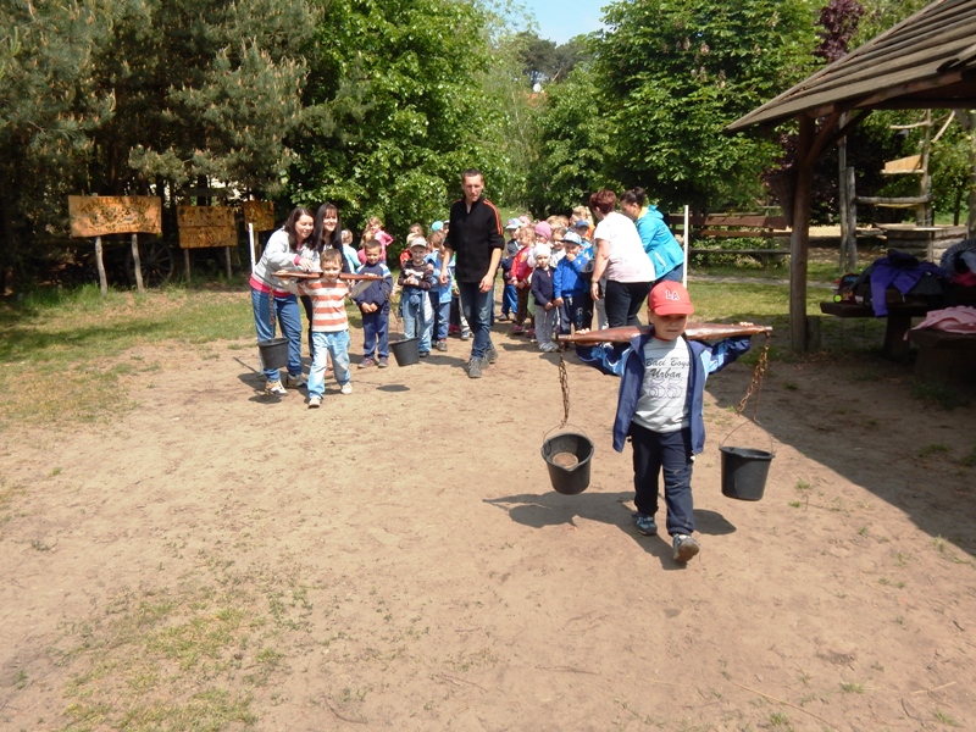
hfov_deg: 58.4
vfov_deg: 45.4
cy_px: 366
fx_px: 874
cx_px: 488
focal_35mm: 31
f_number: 3.2
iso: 125
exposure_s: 1/1000
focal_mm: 5.6
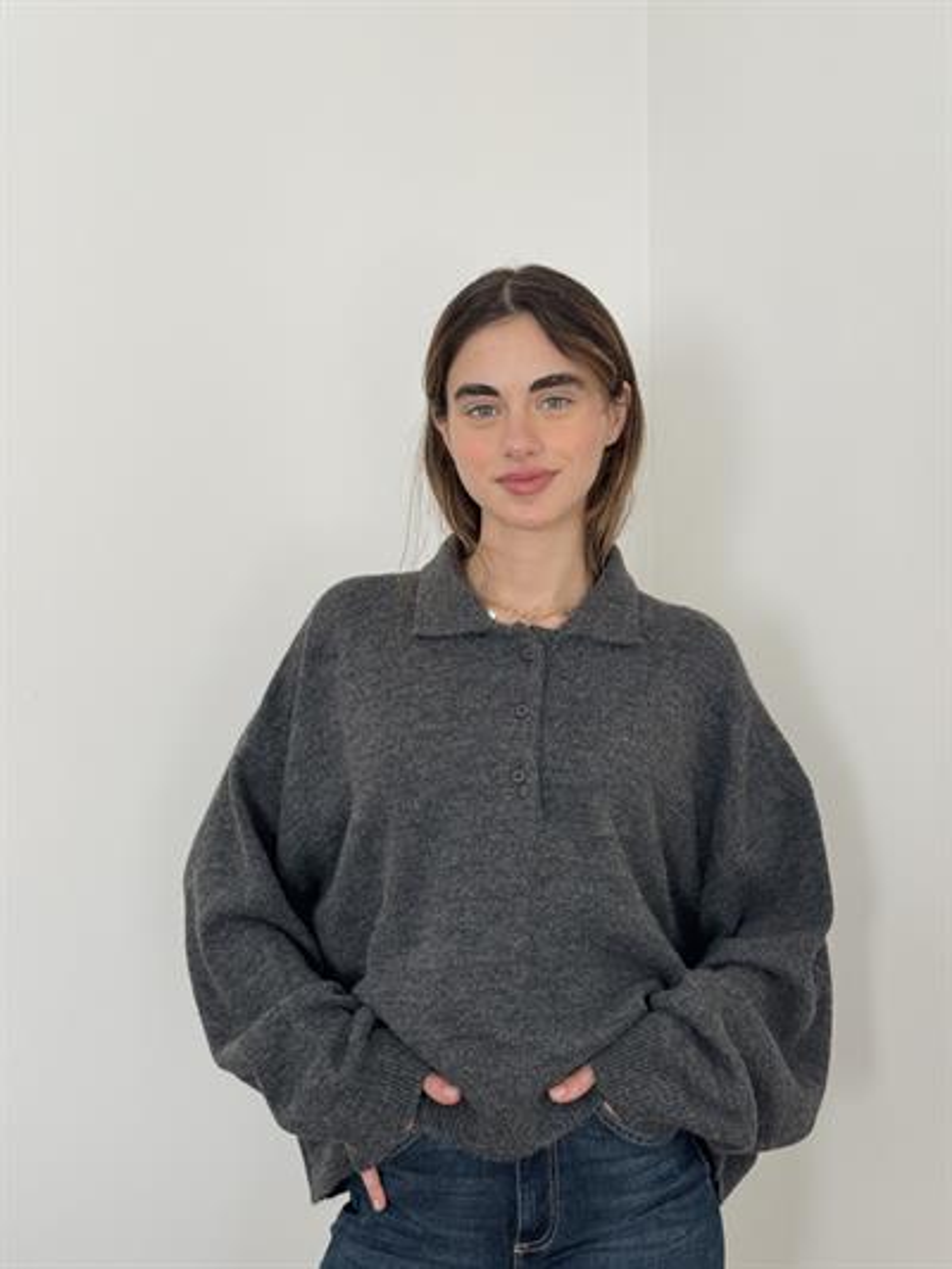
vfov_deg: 39.6
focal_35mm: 48
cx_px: 476
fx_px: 1759
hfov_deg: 30.3
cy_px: 634
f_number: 1.78
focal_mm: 6.76
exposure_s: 1/121
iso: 80
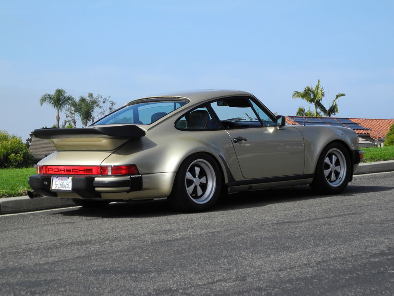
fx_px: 1070
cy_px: 148
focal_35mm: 94
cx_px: 197
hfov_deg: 20.9
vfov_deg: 15.7
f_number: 4.5
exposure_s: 1/847
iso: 100
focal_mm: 20.1
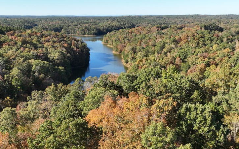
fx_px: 235
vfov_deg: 35.2
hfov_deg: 53.2
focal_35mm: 36
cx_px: 84
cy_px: 91
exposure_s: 1/160
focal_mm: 12.29
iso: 160
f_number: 2.8
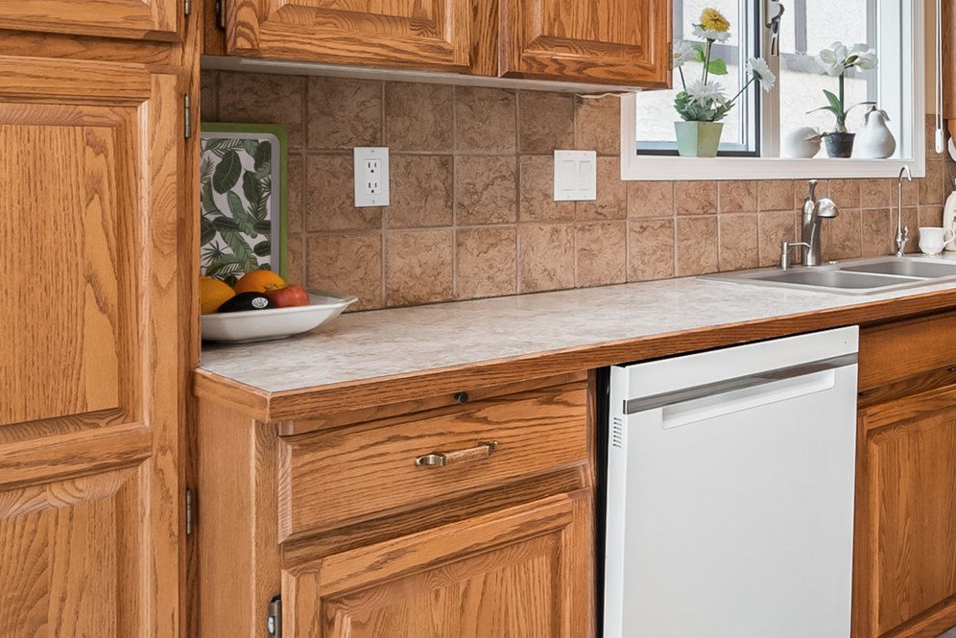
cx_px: 762
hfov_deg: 48.9
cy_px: 209
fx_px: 983
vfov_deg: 35.6
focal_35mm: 37
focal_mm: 12
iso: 100
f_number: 8
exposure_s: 1/3
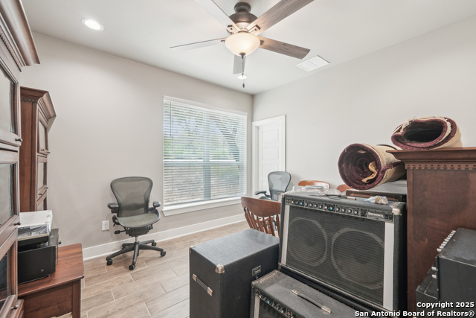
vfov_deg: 77.4
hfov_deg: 100.4
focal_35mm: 15
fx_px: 198
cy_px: 159
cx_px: 238
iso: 800
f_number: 8
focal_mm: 15
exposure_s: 1/40
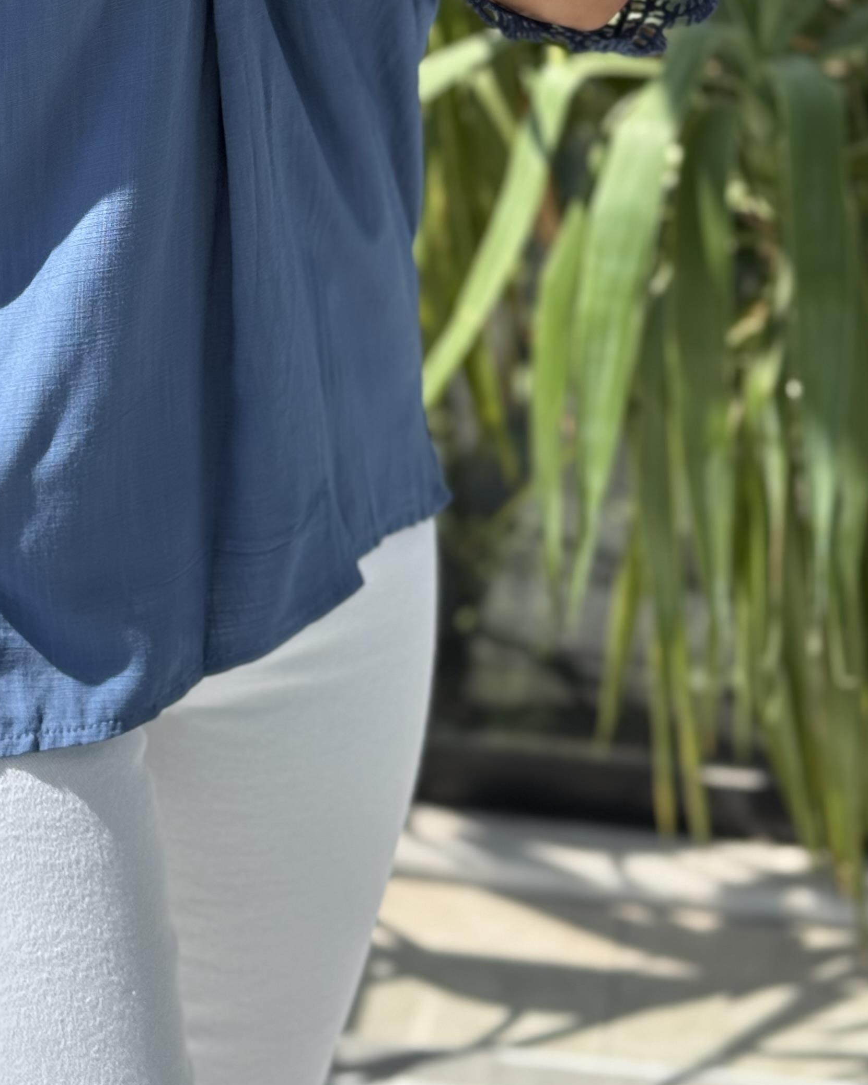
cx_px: 91
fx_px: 2922
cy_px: 96
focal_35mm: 91
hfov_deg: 16.7
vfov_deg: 20.6
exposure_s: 1/646
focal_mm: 6.76
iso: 80
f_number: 1.78
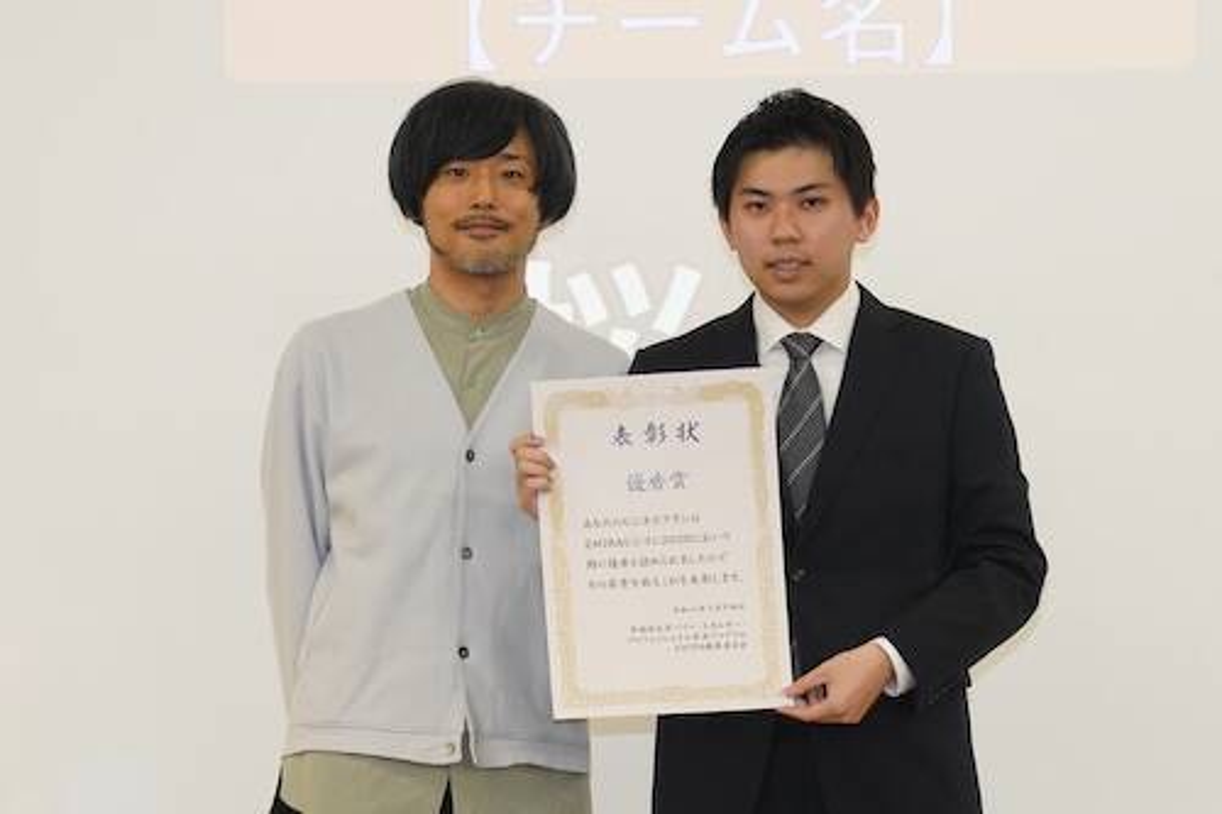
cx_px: 611
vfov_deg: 8.3
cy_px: 407
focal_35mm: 165
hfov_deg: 12.5
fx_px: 5599
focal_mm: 110
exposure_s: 1/250
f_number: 6.3
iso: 3200
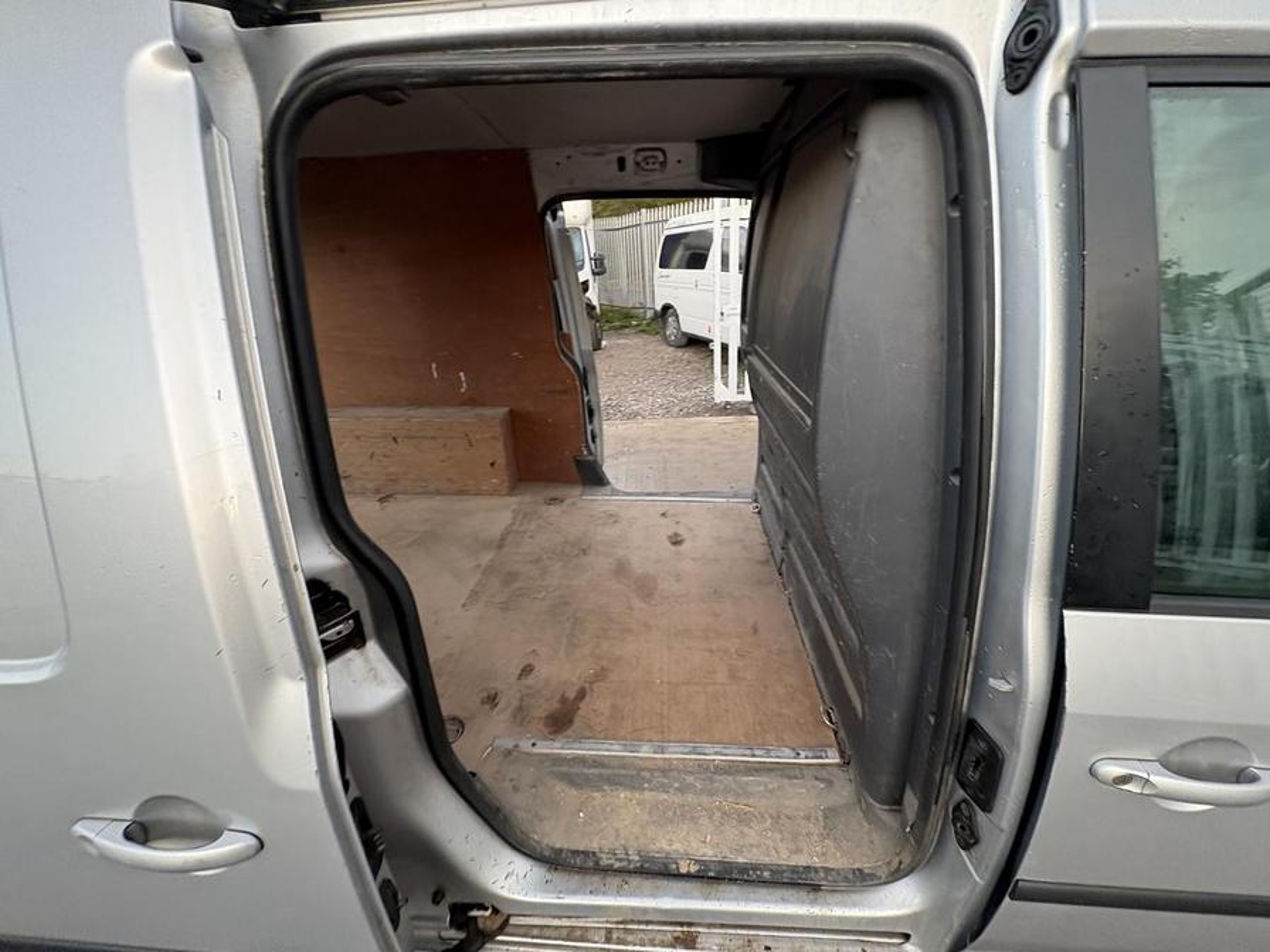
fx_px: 514
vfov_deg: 85.7
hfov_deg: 102.1
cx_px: 635
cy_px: 476
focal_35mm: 14
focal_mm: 2.22
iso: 200
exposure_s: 1/99
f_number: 2.2
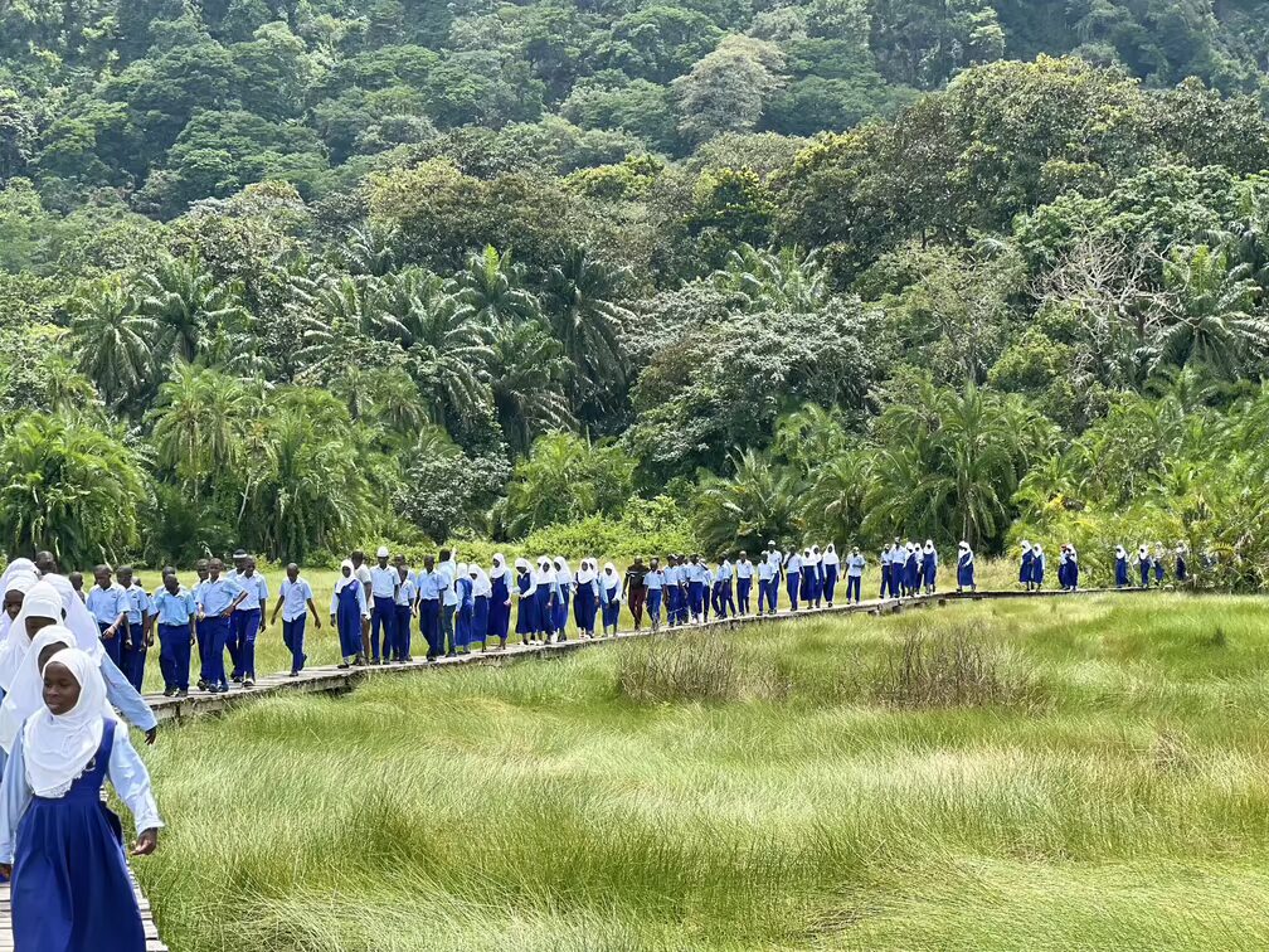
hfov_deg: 25.3
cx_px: 634
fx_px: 2823
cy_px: 476
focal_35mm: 77
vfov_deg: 19.1
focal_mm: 9
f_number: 2.8
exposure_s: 1/316
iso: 32
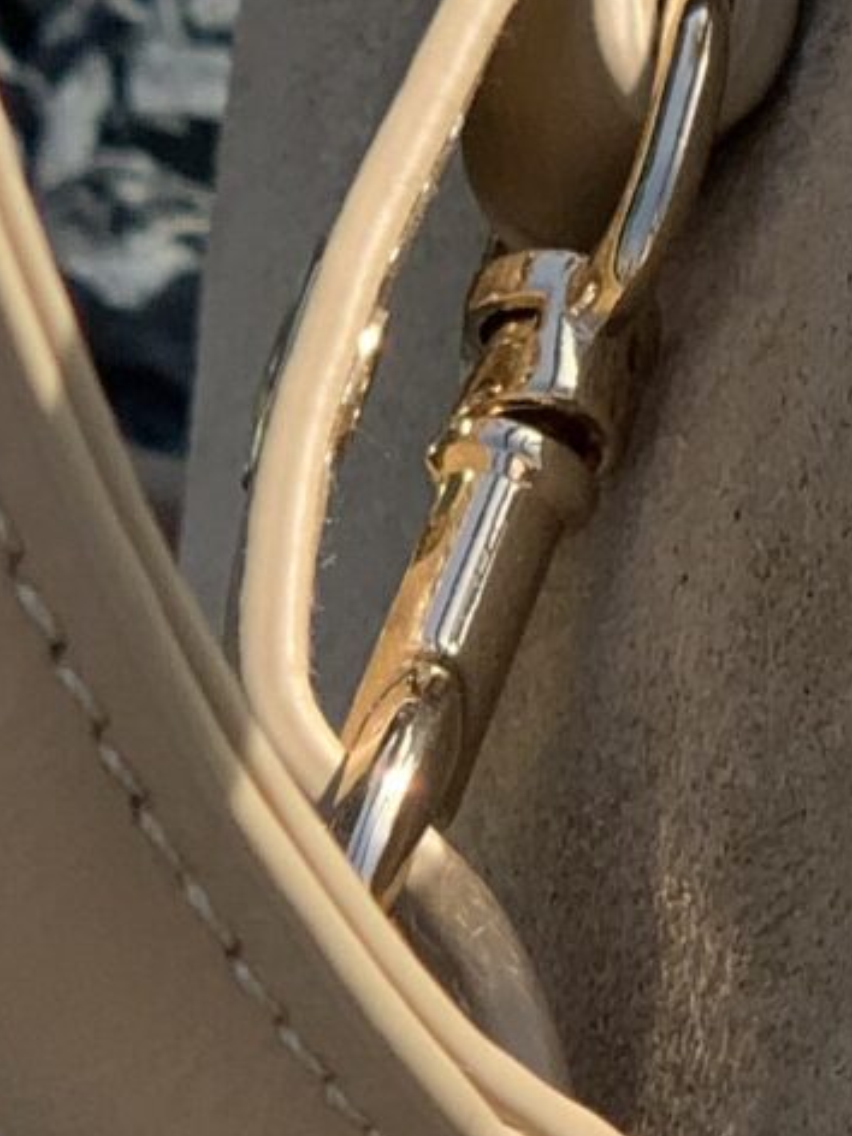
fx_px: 9254
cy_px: 635
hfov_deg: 5.2
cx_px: 1134
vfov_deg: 7.0
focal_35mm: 282
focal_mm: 6
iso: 16
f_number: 2.4
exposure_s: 1/578
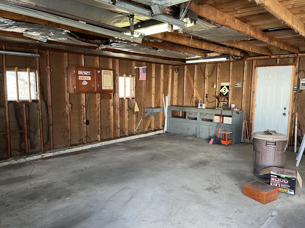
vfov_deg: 53.1
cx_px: 152
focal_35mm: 26
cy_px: 114
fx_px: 229
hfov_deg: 67.3
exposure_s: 1/60
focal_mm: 5.1
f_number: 1.6
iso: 100
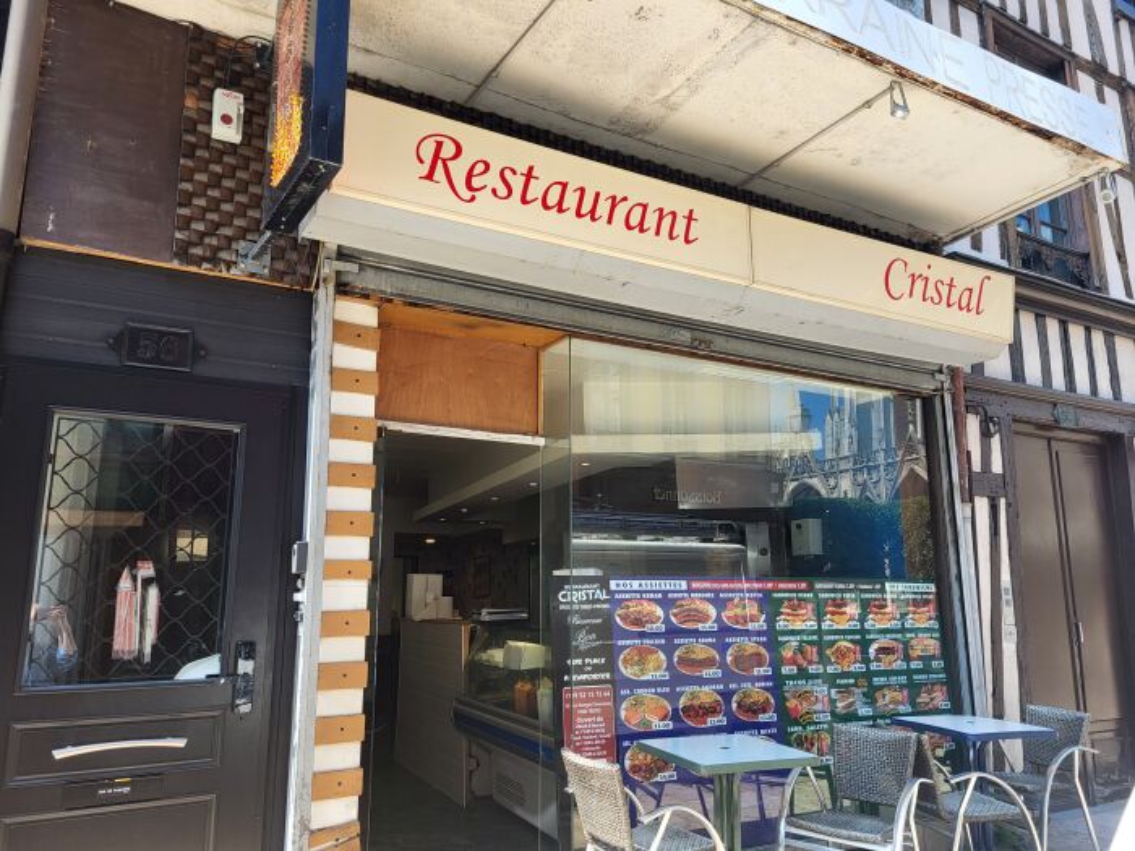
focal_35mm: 26
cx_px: 568
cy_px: 426
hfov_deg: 67.3
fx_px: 852
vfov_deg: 53.1
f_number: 1.8
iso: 40
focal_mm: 5.4
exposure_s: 1/444
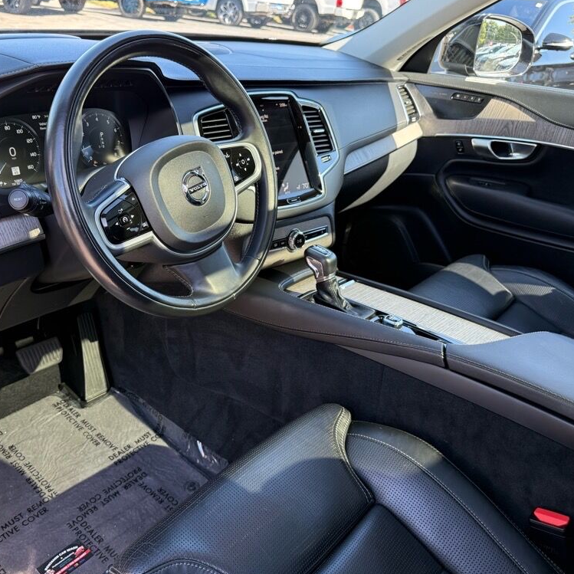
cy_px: 283
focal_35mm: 29
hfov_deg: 55.1
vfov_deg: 55.6
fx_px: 544
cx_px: 223
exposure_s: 1/176
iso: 160
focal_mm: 6.76
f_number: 1.78
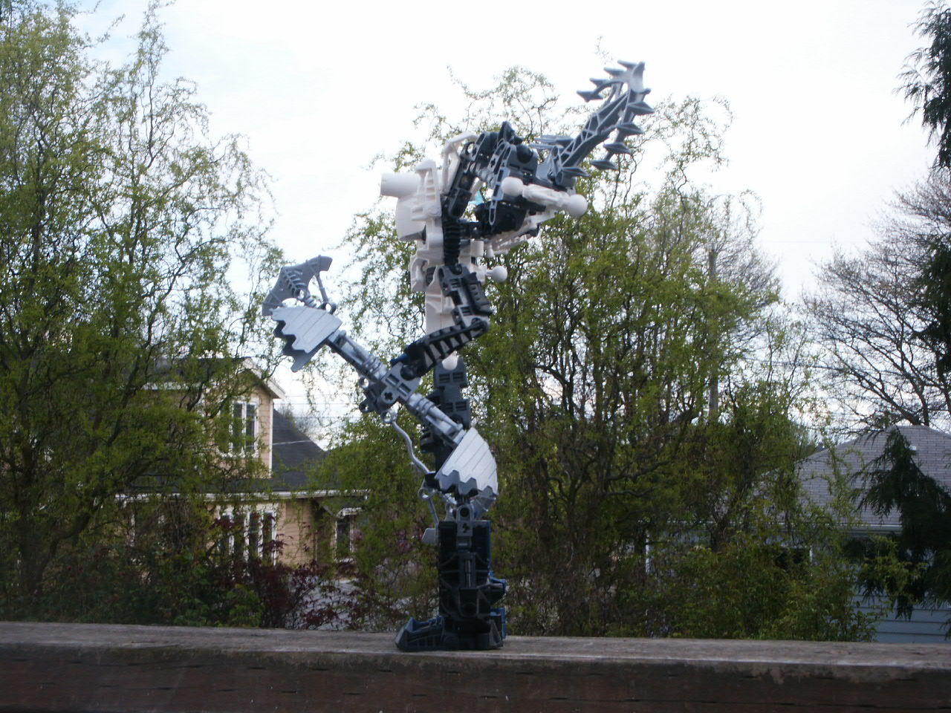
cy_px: 356
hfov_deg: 37.5
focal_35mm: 51
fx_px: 1401
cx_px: 476
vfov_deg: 28.6
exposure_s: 1/90
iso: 64
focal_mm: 10.65
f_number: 8
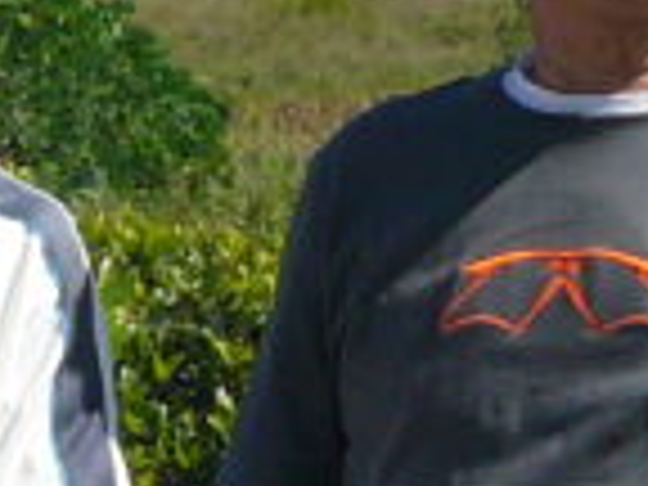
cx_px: 63
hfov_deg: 7.9
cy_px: 432
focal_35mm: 249
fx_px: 4661
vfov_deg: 6.0
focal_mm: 5.7
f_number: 9
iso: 100
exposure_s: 1/200
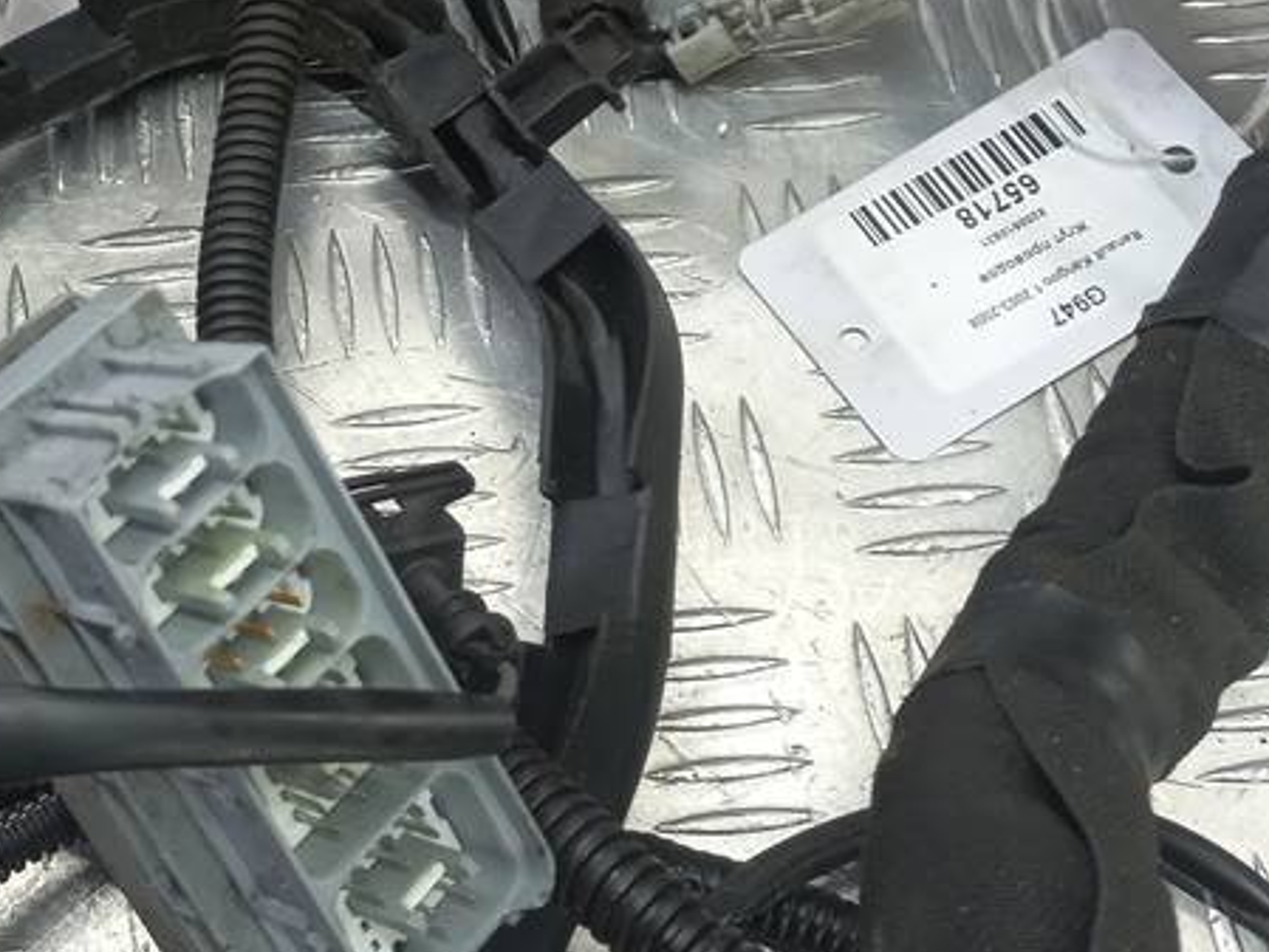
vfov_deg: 25.4
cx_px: 271
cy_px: 251
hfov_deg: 32.9
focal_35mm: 57
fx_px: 2090
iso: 100
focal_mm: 4.6
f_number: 1.8
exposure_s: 1/50
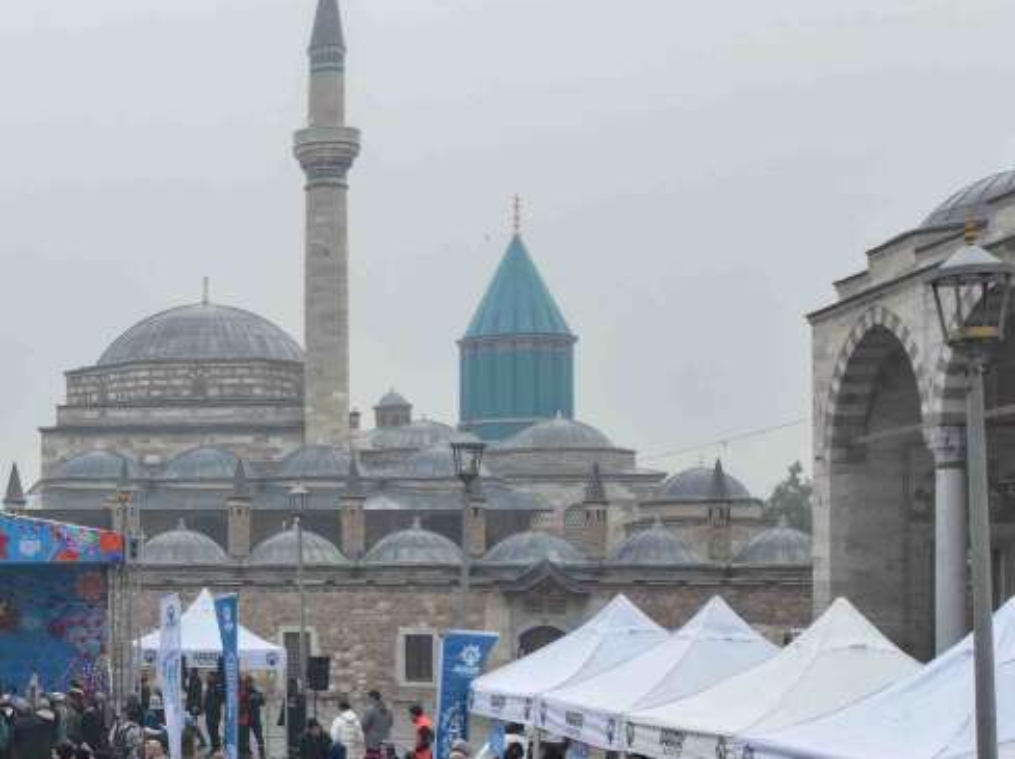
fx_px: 1845
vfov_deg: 23.0
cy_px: 558
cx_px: -33
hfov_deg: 28.6
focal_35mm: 63
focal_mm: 12.29
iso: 120
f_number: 2.8
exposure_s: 1/400
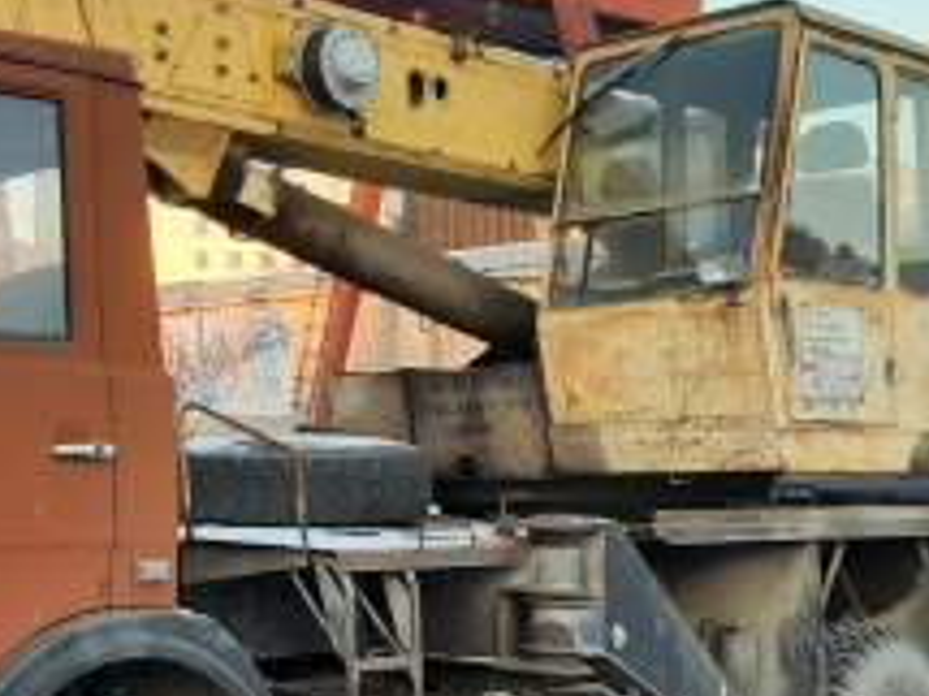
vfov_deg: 23.8
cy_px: 501
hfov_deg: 29.1
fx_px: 1636
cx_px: -52
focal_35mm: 61
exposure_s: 1/173
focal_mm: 3.93
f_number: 1.7
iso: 40
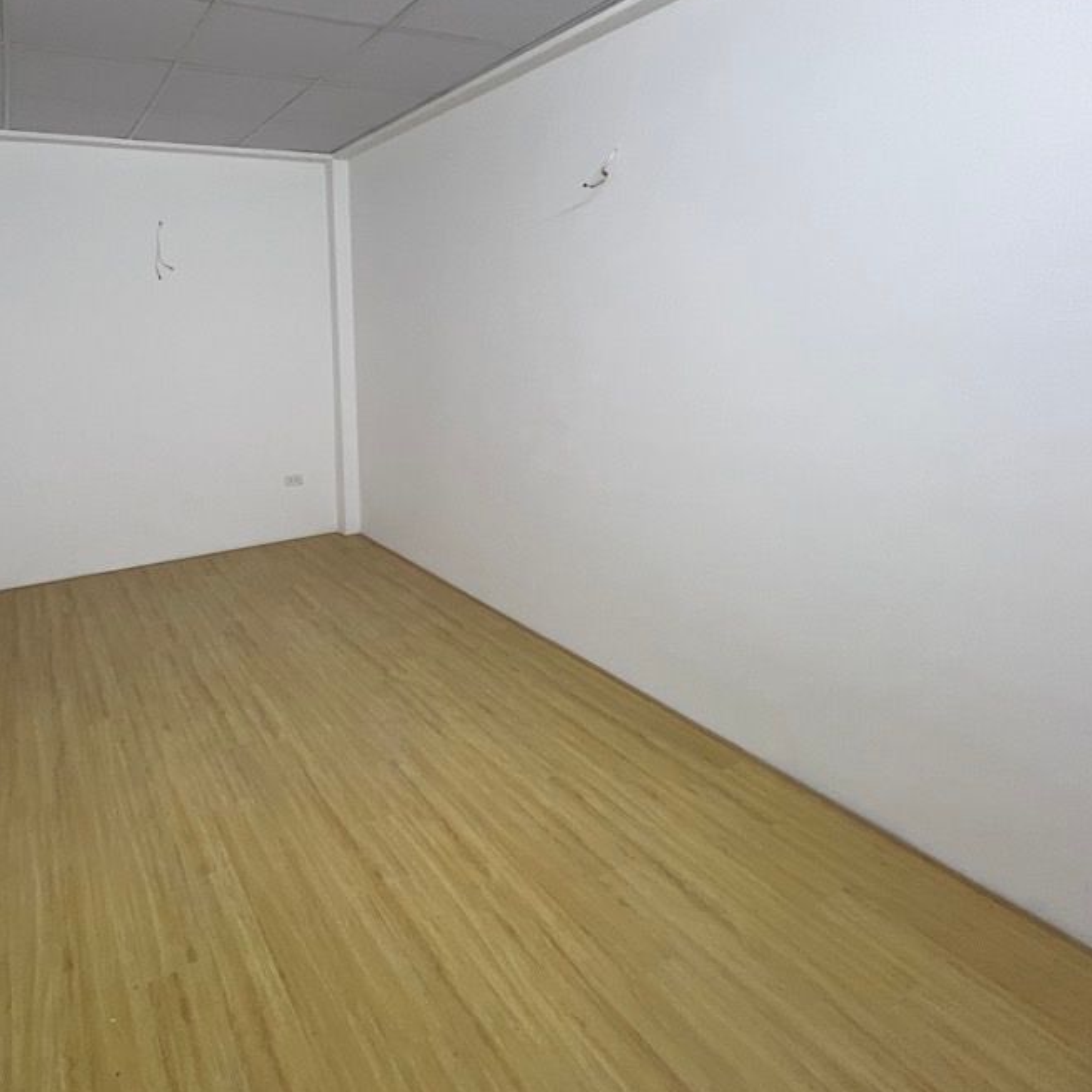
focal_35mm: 18
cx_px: 346
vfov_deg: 80.7
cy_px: 523
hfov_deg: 77.6
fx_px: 642
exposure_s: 1/100
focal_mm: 1.57
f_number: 1.8
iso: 200
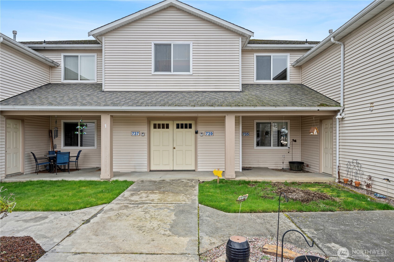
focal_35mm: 22
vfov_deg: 57.2
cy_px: 131
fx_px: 241
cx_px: 197
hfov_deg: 78.6
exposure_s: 1/20
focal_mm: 22
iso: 200
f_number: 8
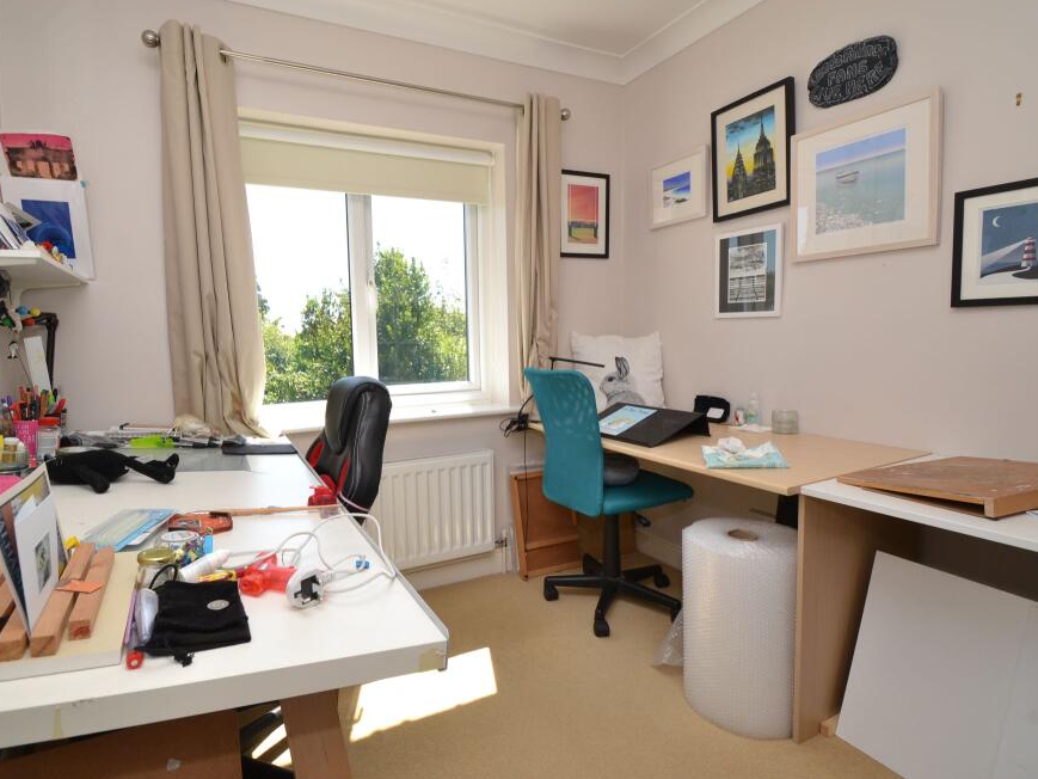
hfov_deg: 90.7
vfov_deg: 74.7
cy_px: 378
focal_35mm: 17
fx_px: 510
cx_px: 462
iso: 160
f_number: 5.6
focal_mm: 10
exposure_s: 1/125
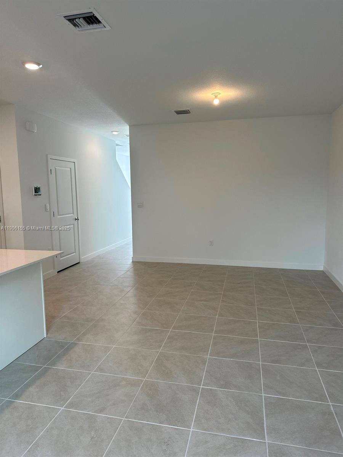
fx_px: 317
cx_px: 172
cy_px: 228
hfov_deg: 56.8
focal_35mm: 24
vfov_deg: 71.6
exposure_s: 1/160
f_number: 1.78
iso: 80
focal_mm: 6.86
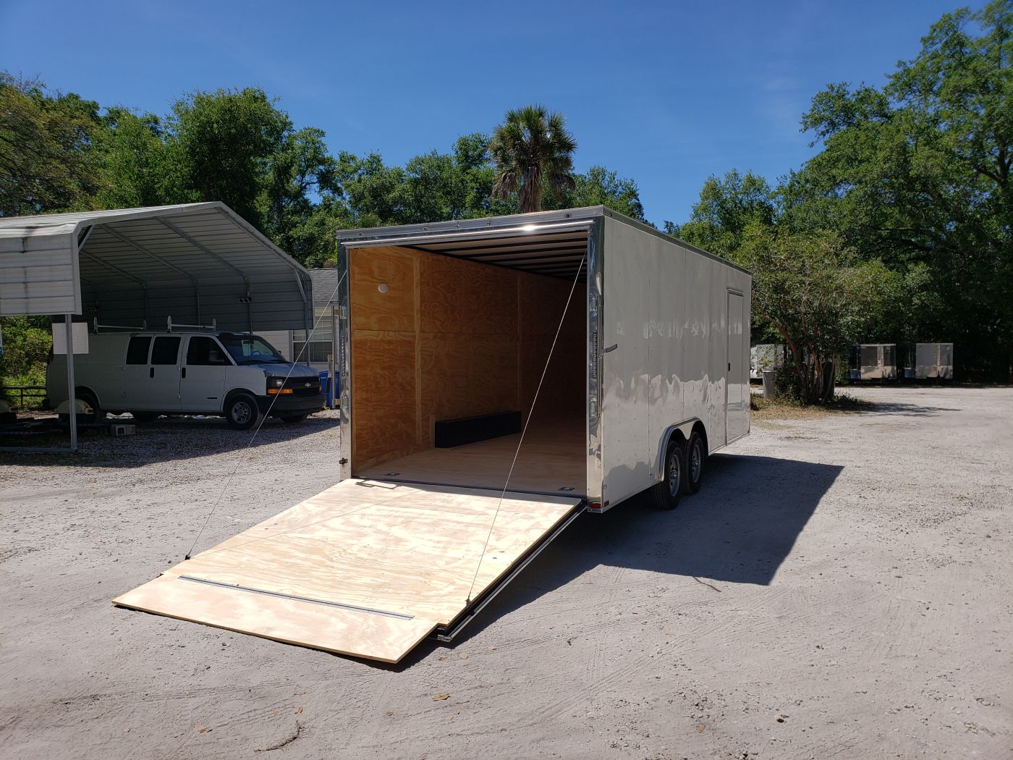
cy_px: 380
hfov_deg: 67.3
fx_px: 761
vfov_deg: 53.1
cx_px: 506
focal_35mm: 26
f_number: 2.4
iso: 50
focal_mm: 4.3
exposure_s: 1/2662
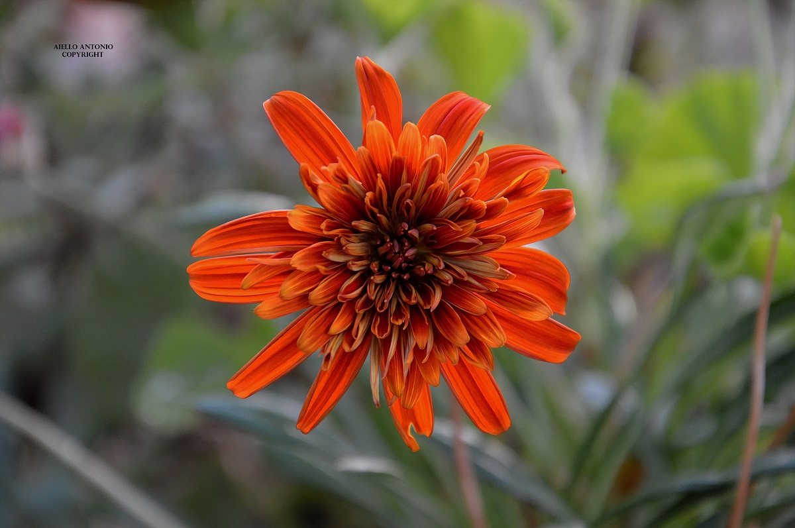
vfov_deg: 8.7
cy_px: 264
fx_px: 3474
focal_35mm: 158
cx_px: 398
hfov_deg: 13.1
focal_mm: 105
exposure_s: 1/13
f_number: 5.6
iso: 800
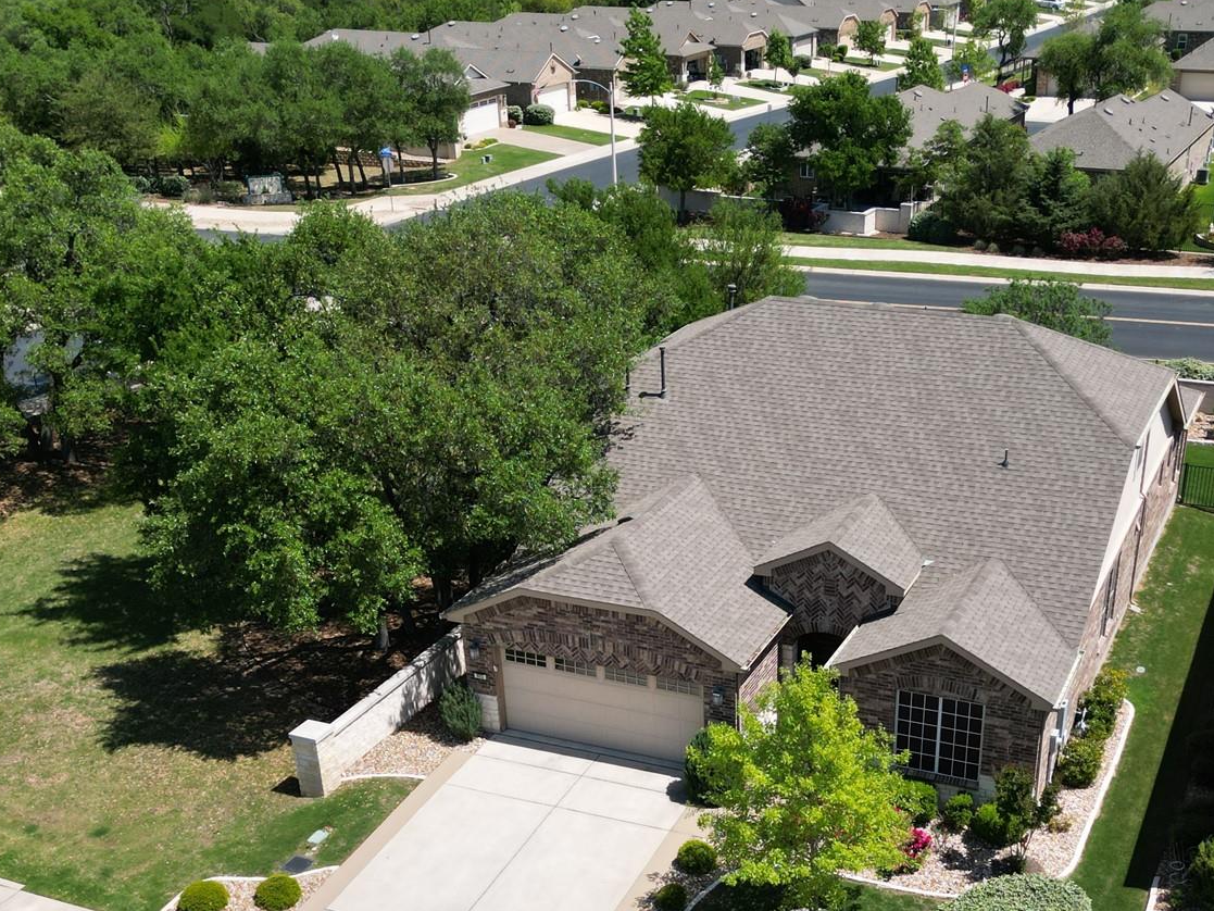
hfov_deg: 42.7
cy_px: 721
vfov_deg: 32.1
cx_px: 730
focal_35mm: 44
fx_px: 1543
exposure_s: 1/4000
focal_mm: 6.72
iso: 200
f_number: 1.7
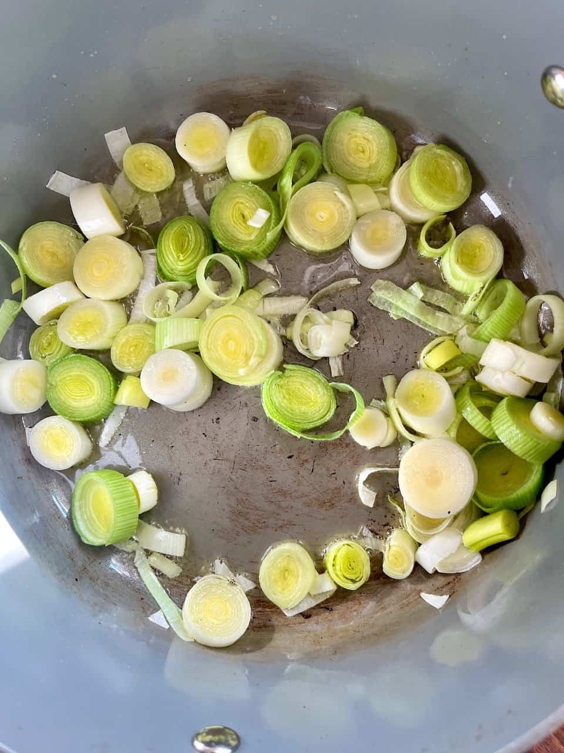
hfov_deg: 54.9
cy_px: 376
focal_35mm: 25
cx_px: 282
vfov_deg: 69.4
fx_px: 543
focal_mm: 5.1
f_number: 1.6
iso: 64
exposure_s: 1/121
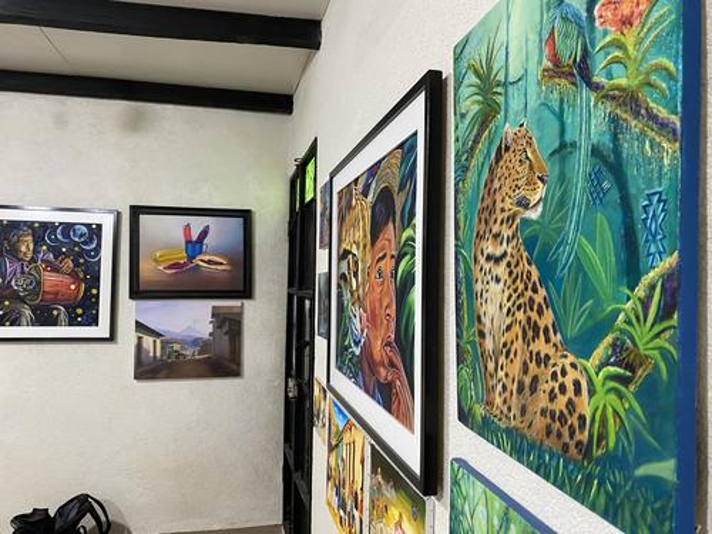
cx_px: 356
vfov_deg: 53.1
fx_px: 535
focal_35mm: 26
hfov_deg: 67.3
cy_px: 267
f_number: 1.8
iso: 160
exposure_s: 1/60
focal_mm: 4.25
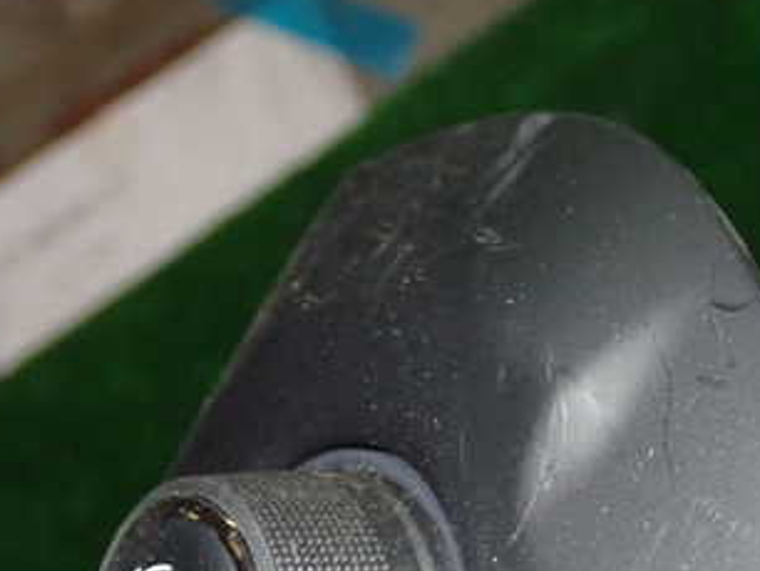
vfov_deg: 15.0
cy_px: 444
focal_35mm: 98
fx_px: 2153
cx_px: 626
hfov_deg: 19.8
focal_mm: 9.01
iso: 800
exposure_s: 1/50
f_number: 9
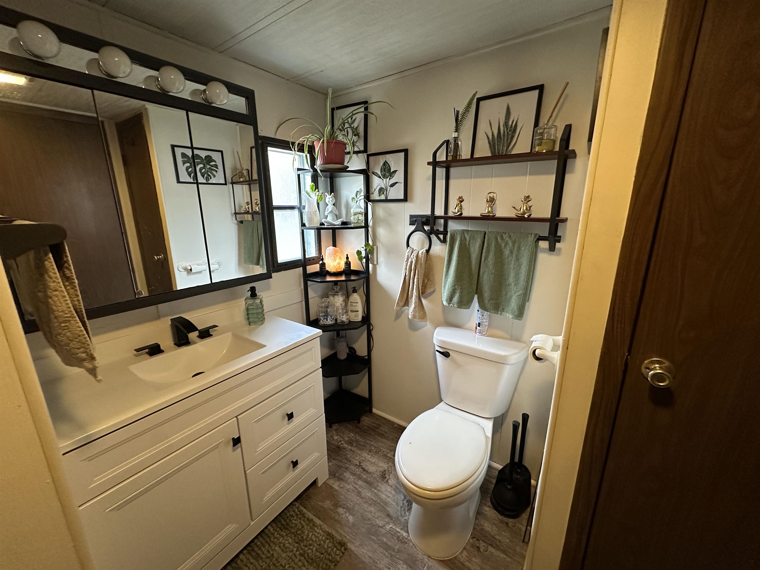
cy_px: 285
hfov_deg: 102.1
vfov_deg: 85.7
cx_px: 380
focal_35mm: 14
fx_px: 307
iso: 500
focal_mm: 2.22
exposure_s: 1/60
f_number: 2.2
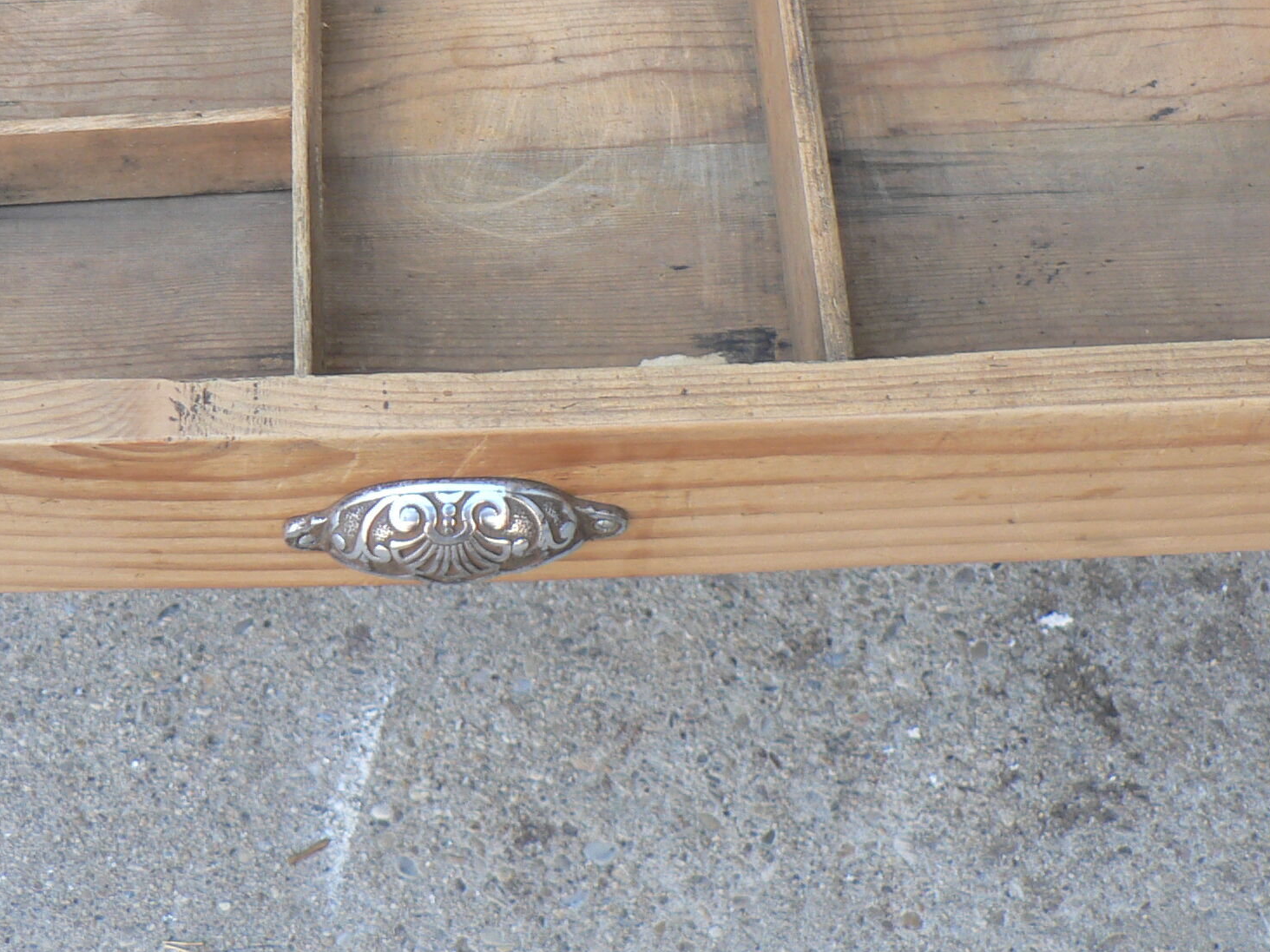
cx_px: 484
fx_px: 2311
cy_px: 135
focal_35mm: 63
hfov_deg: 30.6
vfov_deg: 22.8
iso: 80
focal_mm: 6
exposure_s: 1/80
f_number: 2.8
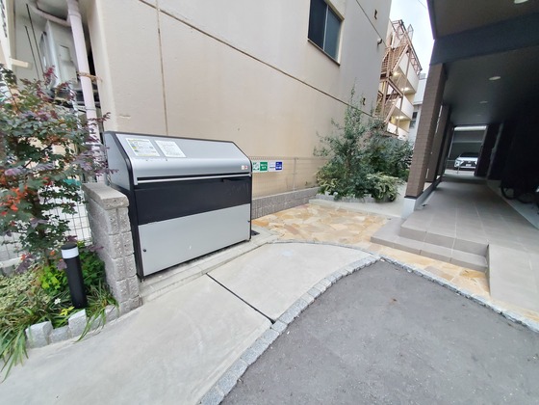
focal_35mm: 13
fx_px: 202
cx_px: 270
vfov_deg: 89.9
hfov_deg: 106.2
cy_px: 202
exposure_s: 1/30
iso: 640
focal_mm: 1.8
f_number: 2.2
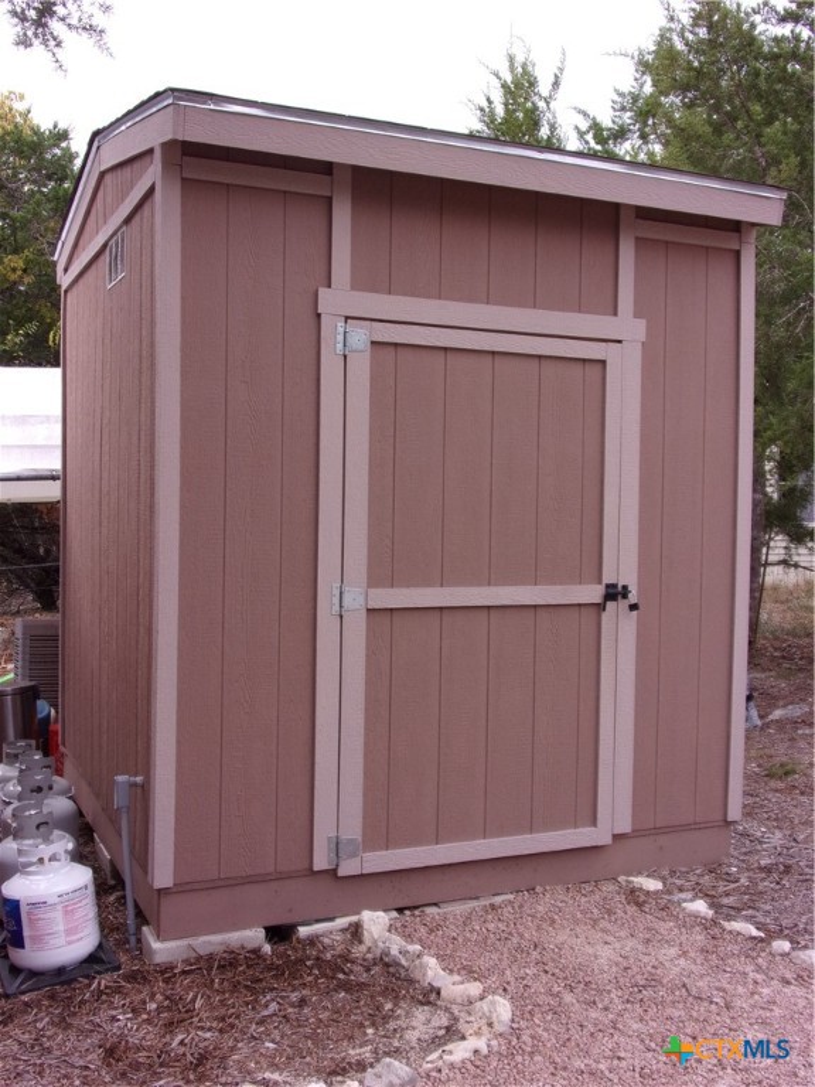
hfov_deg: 42.9
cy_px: 544
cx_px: 408
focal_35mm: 33
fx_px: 1036
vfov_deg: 55.4
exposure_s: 1/240
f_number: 3.7
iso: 80
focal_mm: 5.9
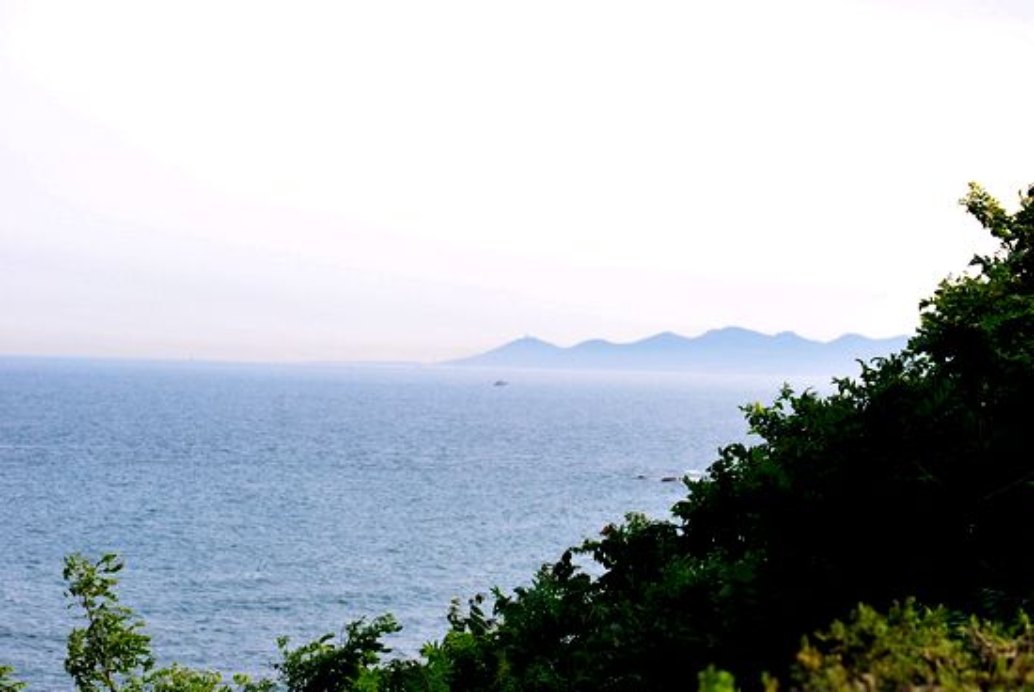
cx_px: 517
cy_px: 346
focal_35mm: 105
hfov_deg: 19.4
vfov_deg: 13.1
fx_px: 3019
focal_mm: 70
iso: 100
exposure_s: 1/800
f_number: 5.6
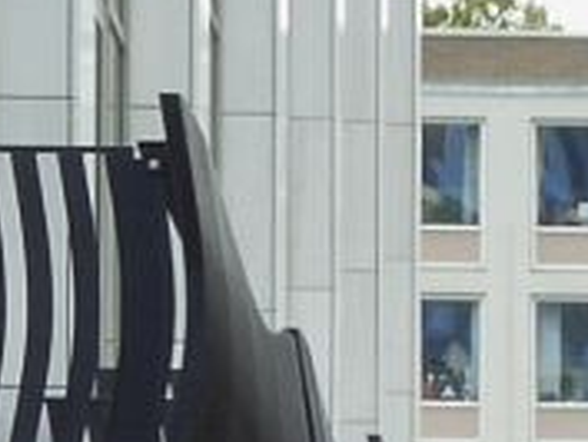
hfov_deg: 3.3
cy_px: 911
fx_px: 10012
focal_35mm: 589
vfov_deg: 2.5
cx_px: 1448
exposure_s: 1/125
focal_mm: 18.2
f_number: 5.3
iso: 100
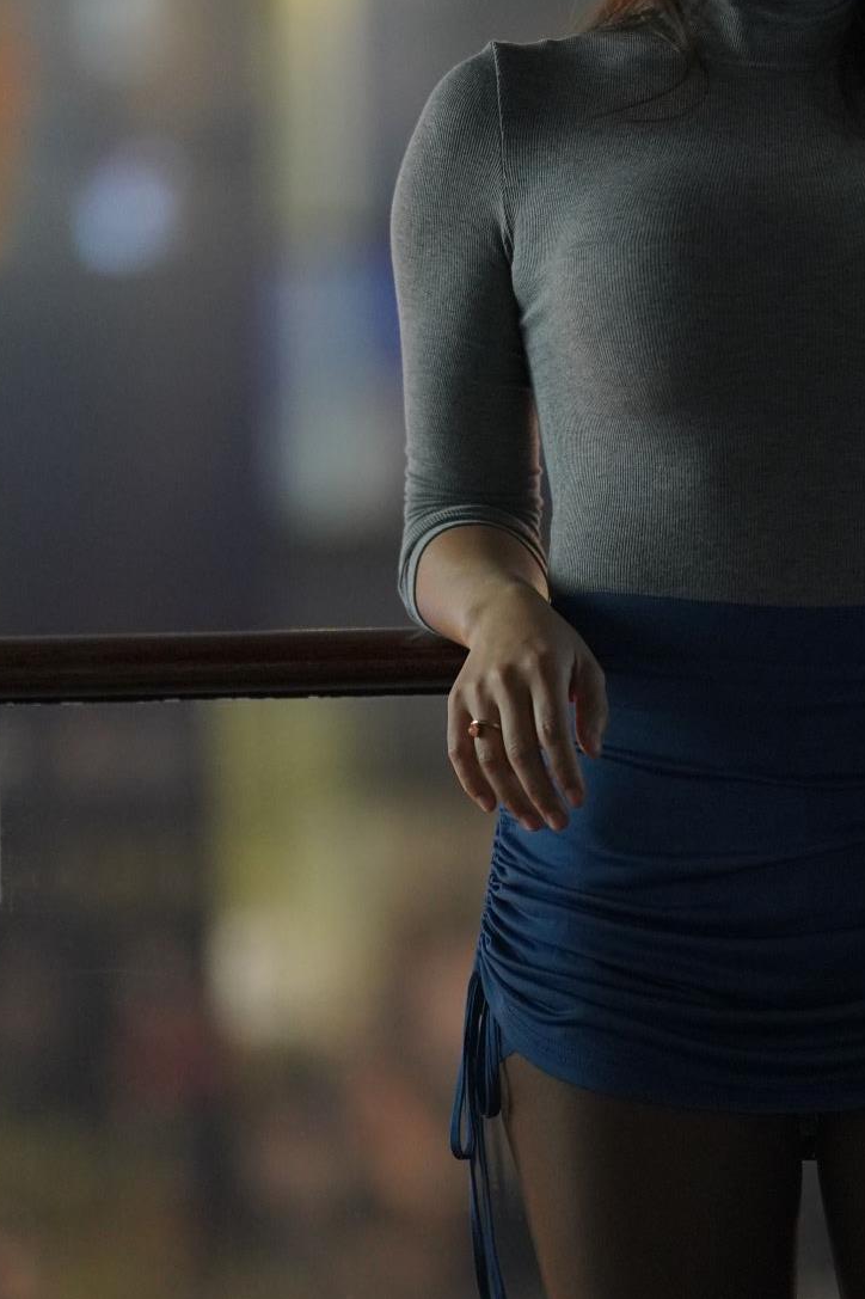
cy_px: 840
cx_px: 910
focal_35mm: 307
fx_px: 11071
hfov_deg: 4.5
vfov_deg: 6.7
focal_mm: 135
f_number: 1.8
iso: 2000
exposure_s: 1/320
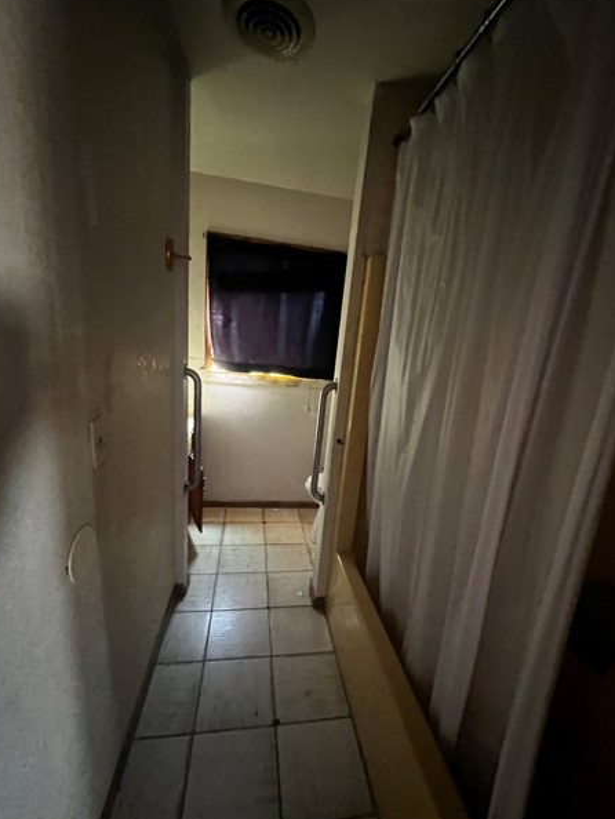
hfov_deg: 85.7
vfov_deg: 101.9
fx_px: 331
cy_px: 432
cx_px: 313
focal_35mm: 14
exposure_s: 1/36
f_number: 1.8
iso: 1250
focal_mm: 1.57
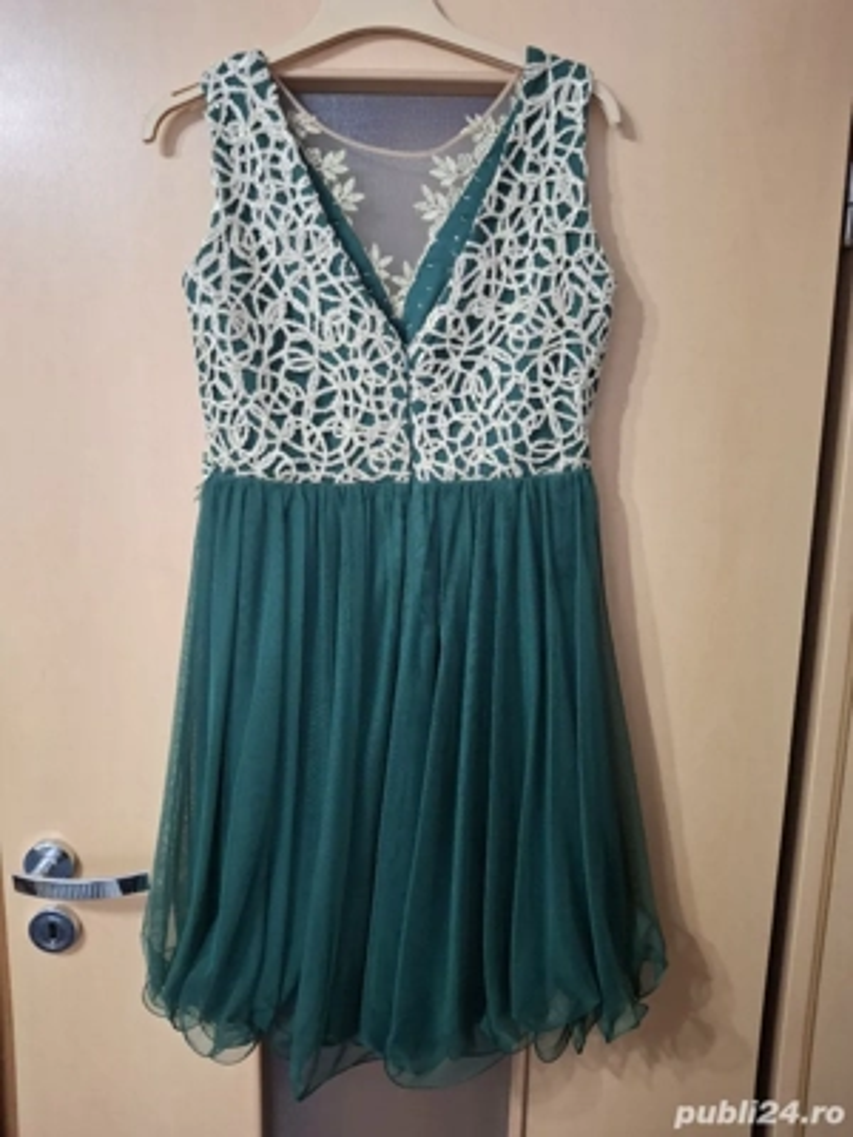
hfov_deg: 54.9
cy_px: 568
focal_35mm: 25
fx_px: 821
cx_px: 426
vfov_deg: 69.4
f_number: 1.8
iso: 250
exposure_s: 1/25
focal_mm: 4.69
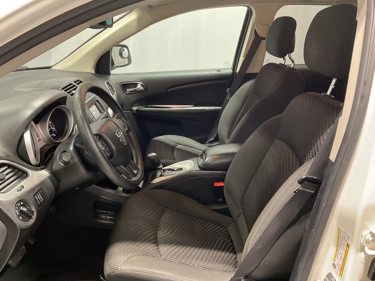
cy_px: 140
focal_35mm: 29
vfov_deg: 48.2
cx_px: 188
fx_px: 314
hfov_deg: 61.7
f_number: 1.8
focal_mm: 3
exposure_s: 1/40
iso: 250
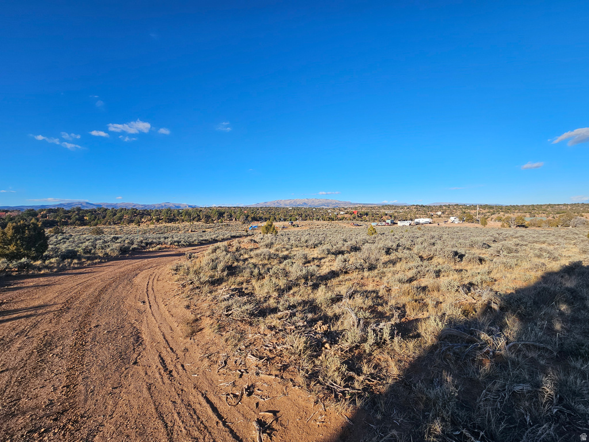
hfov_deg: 106.2
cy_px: 221
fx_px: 221
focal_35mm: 13
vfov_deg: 89.9
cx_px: 294
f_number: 2.2
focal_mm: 2.2
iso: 50
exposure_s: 1/1714
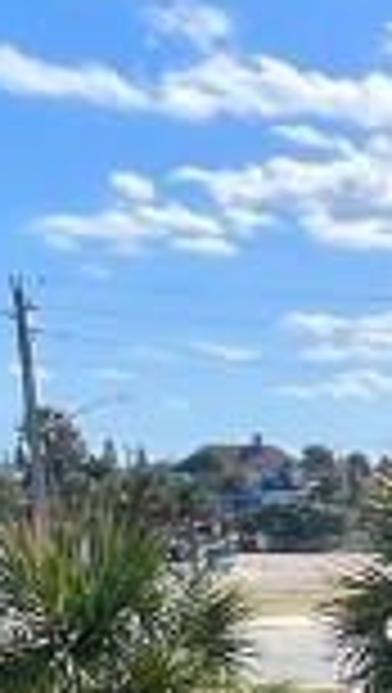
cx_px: 1126
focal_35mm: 94
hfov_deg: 10.1
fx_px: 1731
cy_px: 810
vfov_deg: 21.2
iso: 32
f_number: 1.8
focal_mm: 1.57
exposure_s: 1/1508
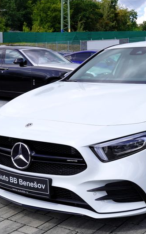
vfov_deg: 35.7
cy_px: 110
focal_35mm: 57
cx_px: 115
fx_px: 363
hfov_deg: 22.5
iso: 100
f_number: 10
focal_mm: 29
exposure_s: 1/160
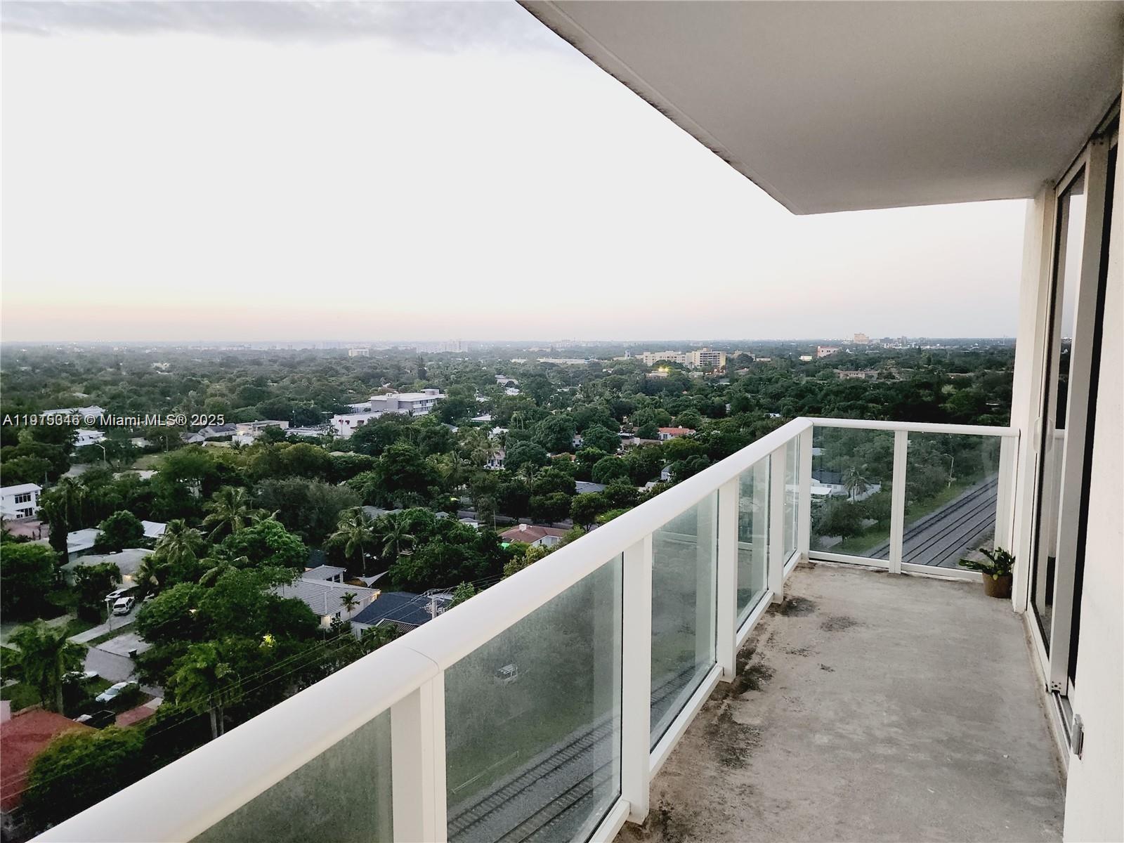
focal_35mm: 23
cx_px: 562
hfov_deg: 73.9
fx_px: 747
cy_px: 422
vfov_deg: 58.9
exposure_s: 1/120
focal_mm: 6.4
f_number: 1.8
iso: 200
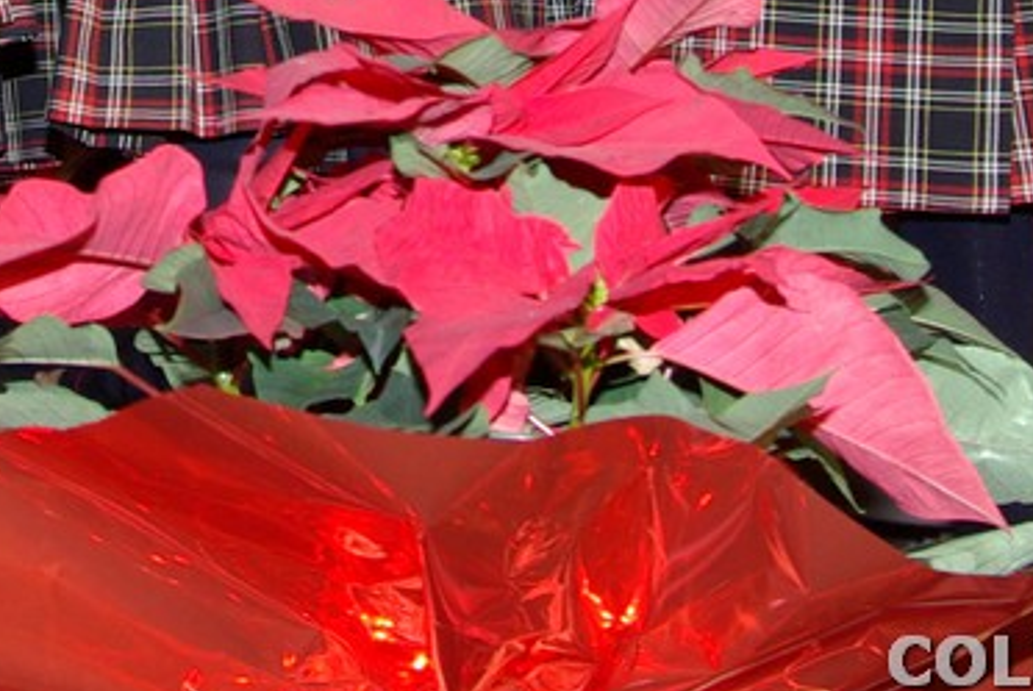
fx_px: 3411
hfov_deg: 17.1
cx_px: 178
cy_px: -476
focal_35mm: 119
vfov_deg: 11.0
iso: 400
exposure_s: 1/45
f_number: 5.6
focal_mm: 23
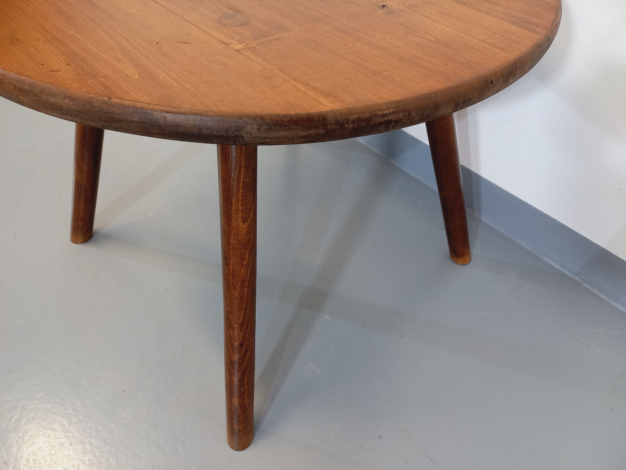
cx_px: 313
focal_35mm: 25
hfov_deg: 69.4
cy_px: 235
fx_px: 452
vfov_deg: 54.9
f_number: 1.8
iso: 250
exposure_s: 1/49
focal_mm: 4.65
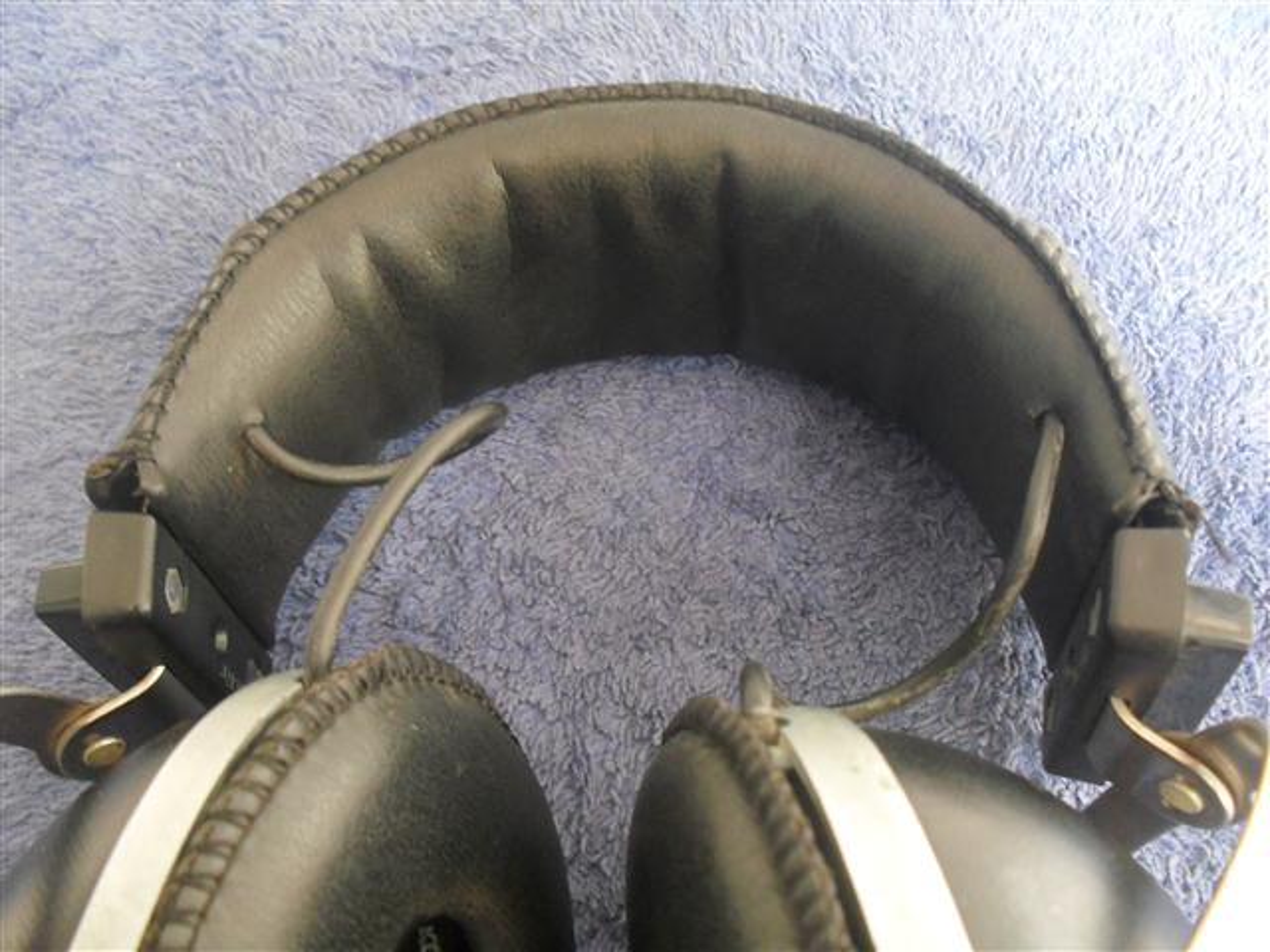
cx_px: 635
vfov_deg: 37.7
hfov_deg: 49.0
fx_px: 1394
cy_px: 476
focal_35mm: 38
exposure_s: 1/20
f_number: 2.8
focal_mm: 6.3
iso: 200
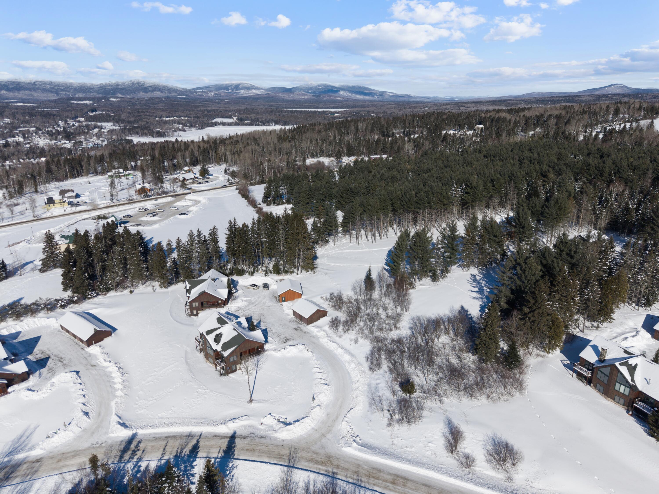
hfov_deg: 73.9
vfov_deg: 58.9
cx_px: 330
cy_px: 247
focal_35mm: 23
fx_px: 438
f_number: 1.8
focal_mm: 8.67
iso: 160
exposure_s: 1/5000
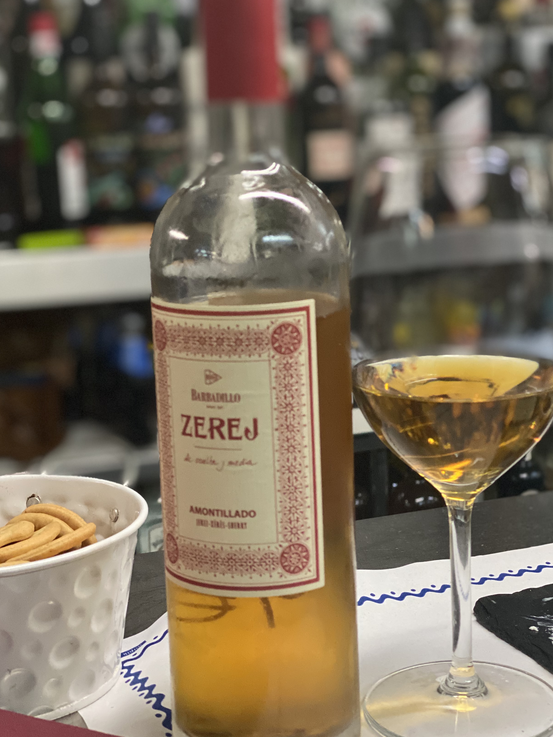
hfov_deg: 22.6
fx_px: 1385
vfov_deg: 29.8
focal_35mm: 65
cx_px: 310
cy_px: 361
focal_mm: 6
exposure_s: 1/100
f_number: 2
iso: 200
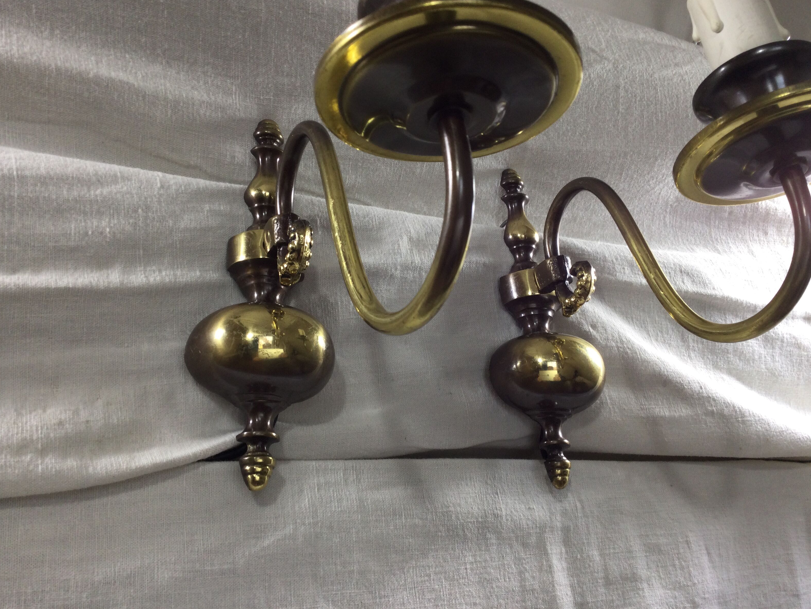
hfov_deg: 56.8
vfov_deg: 44.2
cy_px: 297
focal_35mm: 32
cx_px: 415
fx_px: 750
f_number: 2.4
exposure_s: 1/50
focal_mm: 3.3
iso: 32
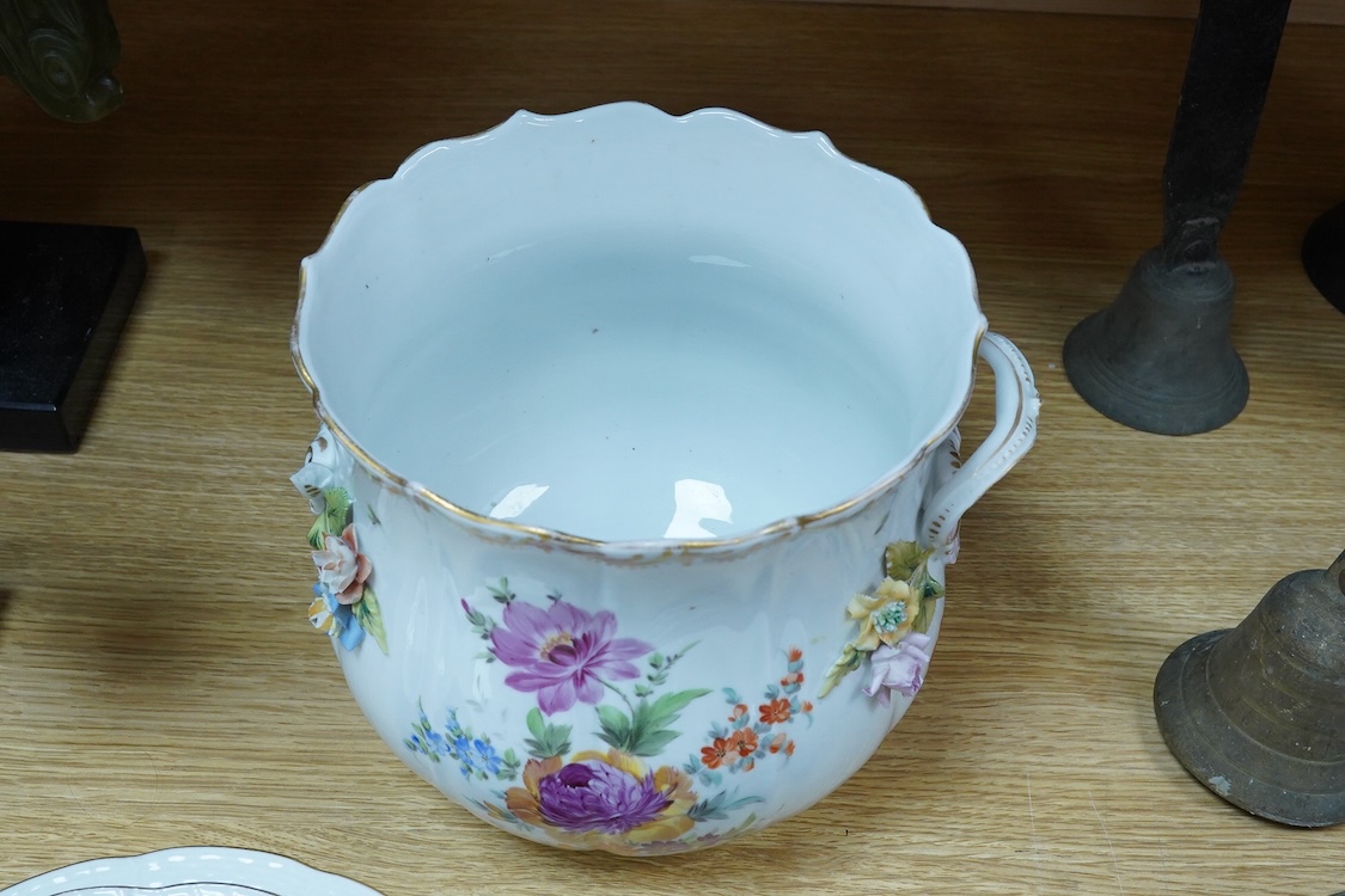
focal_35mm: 45
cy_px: 448
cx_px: 672
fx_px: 1681
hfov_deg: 43.6
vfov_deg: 29.9
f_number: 14
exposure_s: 1/100
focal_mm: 30
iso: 2500
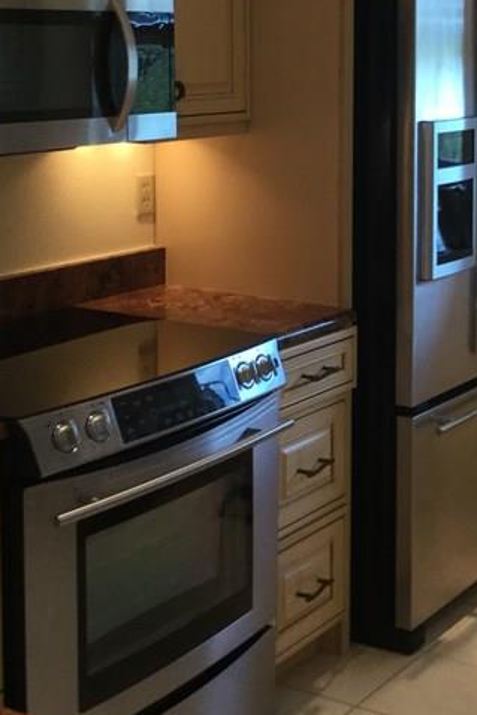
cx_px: 419
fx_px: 1370
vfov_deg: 28.9
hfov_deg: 19.4
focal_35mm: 69
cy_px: 200
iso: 32
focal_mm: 3.3
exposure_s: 1/30
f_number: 2.4
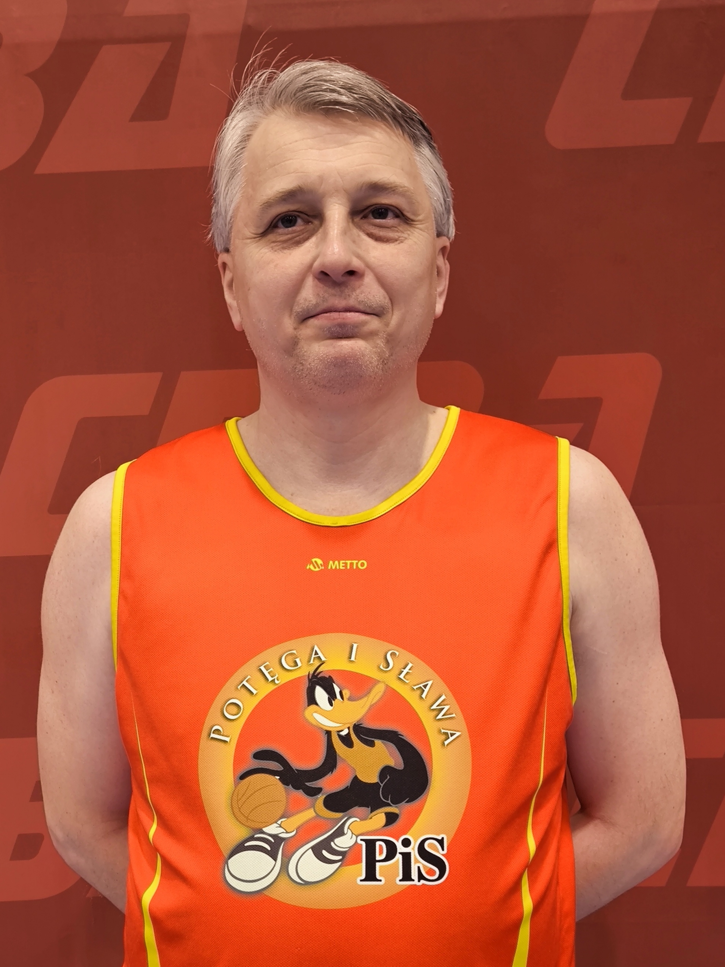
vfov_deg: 61.7
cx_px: 362
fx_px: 810
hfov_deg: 48.2
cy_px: 484
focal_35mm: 29
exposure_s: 1/50
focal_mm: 6.92
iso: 200
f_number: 1.9
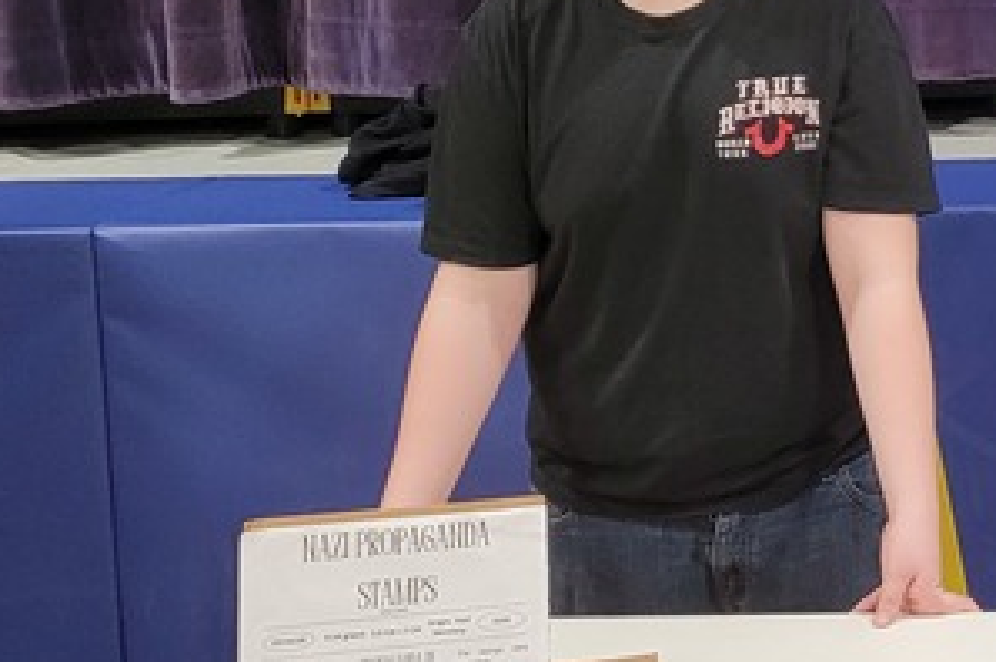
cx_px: 1367
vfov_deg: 14.5
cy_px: 10
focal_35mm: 93
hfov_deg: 19.8
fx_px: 2570
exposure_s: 1/120
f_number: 1.8
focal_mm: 5.4
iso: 320
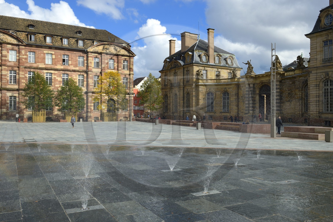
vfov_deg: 41.0
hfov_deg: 58.8
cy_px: 111
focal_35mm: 32
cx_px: 166
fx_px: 296
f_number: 11
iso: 200
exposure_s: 1/200
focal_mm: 32
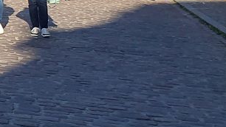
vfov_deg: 7.9
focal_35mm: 148
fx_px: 887
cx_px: -261
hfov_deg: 12.4
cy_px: -111
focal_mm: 4.32
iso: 50
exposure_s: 1/1004
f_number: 2.4
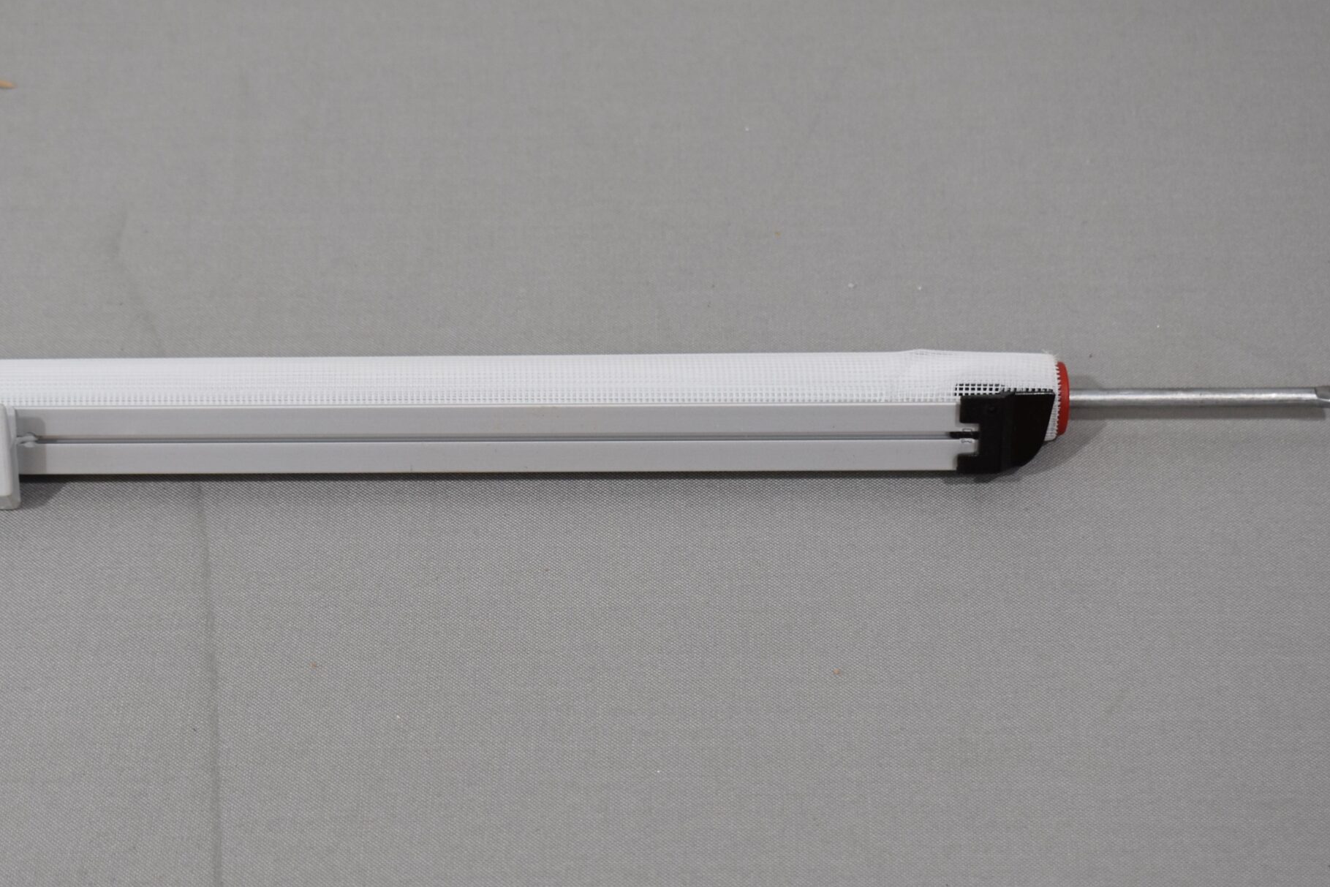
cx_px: 550
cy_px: 517
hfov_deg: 26.6
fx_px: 2808
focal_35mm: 76
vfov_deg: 17.9
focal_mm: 36
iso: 400
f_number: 5.6
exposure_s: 1/125
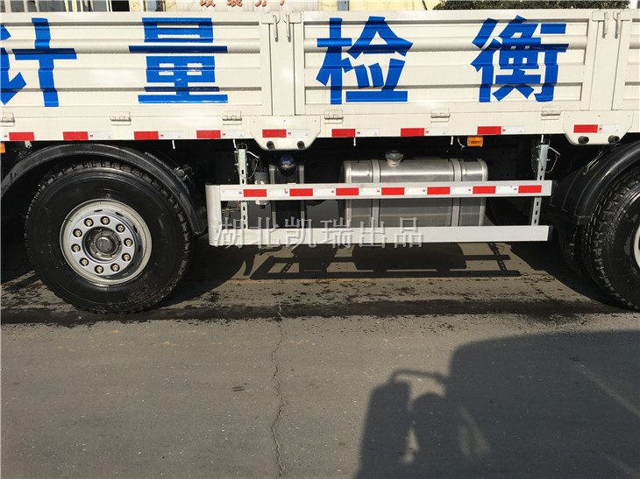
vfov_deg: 48.2
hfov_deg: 61.7
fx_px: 536
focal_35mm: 29
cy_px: 240
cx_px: 320
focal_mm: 4.15
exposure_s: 1/2262
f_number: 2.2
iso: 25
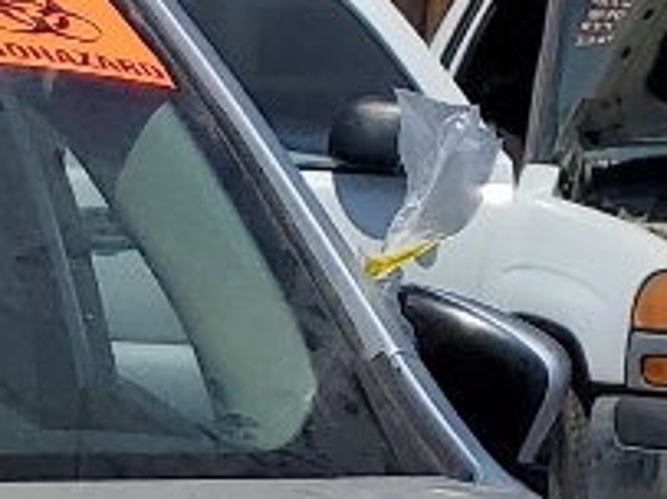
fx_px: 3948
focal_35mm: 205
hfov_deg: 8.8
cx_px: -877
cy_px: 1307
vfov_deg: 6.8
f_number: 1.5
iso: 50
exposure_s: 1/10000
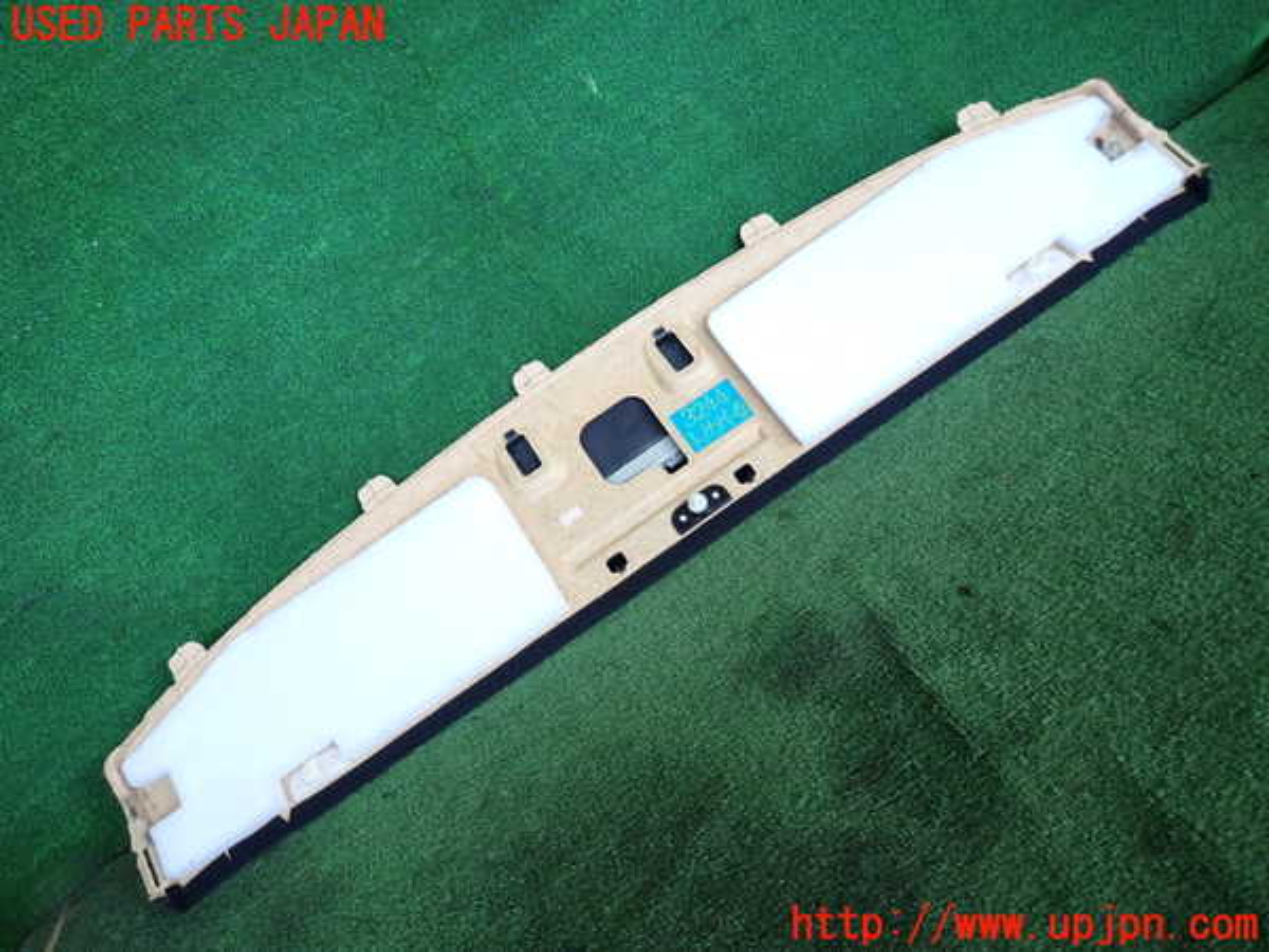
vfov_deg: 54.9
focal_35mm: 25
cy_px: 476
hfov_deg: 69.4
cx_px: 634
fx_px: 916
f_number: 2
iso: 100
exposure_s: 1/125
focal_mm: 4.5
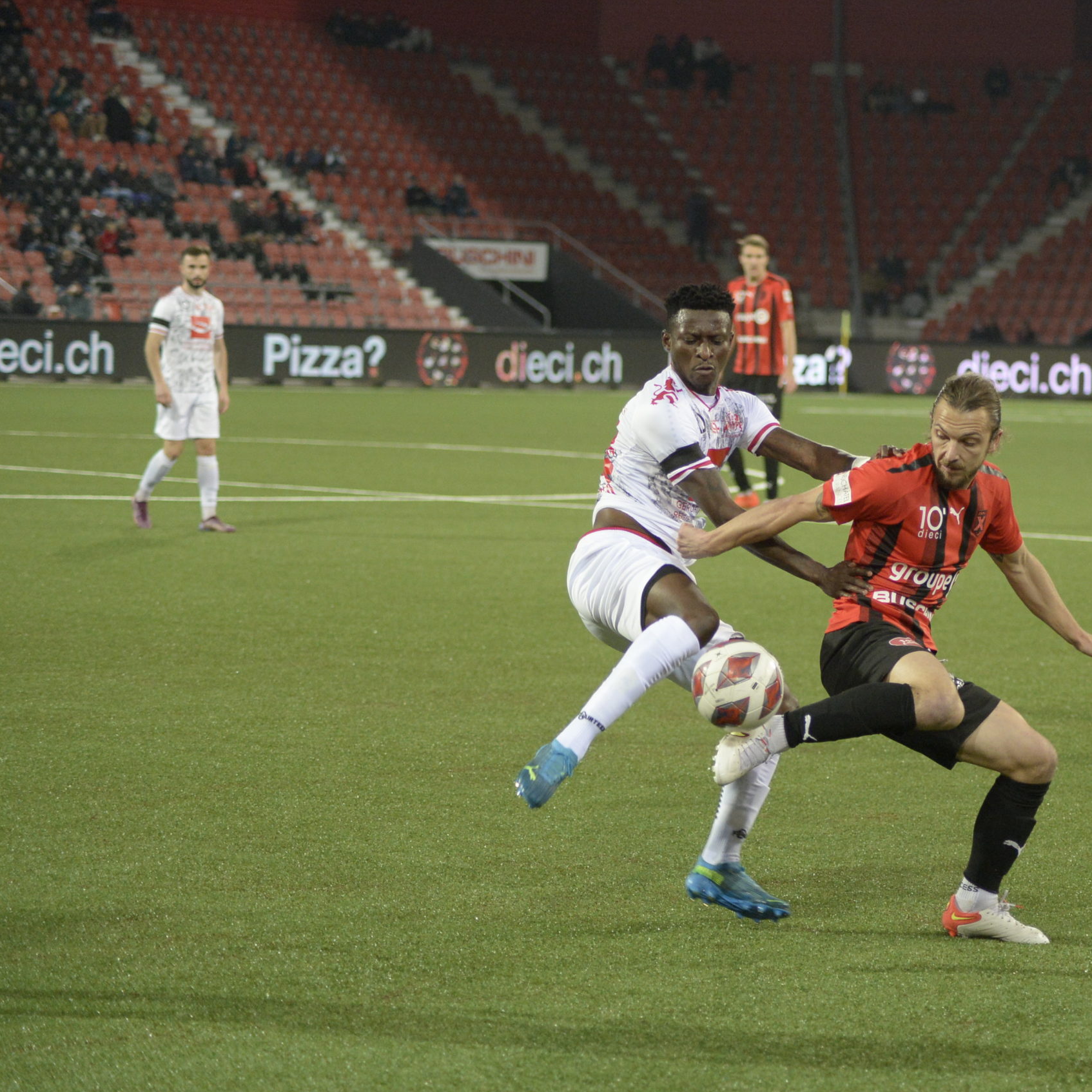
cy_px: 548
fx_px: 5496
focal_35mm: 154
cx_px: 763
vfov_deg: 11.3
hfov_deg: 11.3
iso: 5600
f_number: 4.2
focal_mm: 120
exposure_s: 1/640
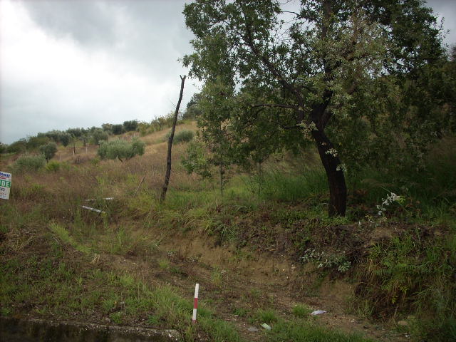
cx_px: 228
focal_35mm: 37
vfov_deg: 38.7
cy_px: 171
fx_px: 487
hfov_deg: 50.1
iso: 64
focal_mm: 6.2
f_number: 2.8
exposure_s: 1/185
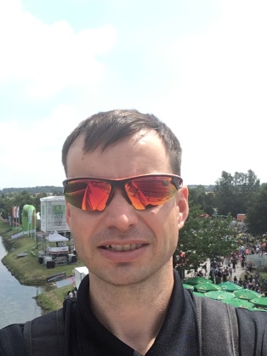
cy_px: 176
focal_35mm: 37
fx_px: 381
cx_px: 118
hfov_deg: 38.6
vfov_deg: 50.2
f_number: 2.4
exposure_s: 1/1151
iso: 50
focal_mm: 2.15
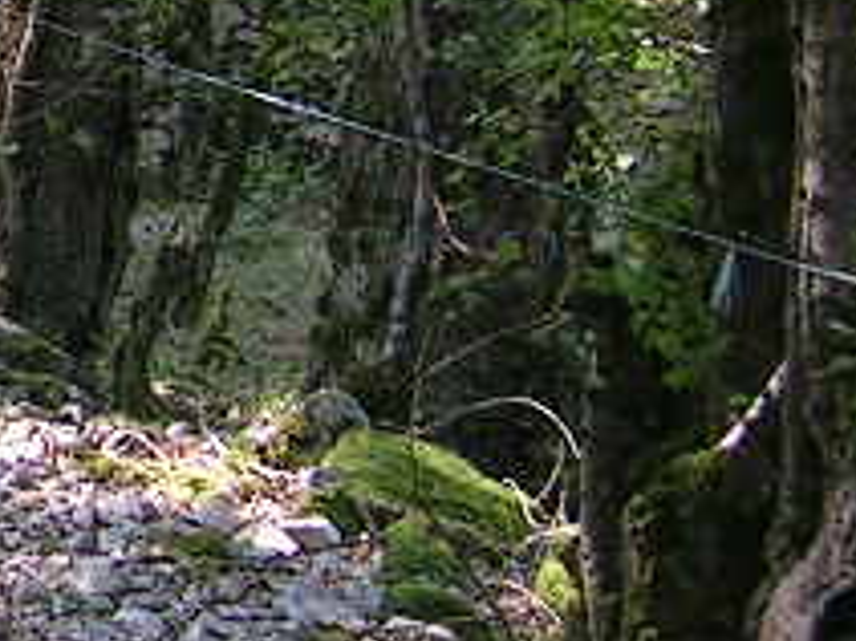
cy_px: -126
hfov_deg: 10.8
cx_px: -734
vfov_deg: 8.6
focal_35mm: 170
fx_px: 4201
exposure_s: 1/74.5
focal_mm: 5.4
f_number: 2.8
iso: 50
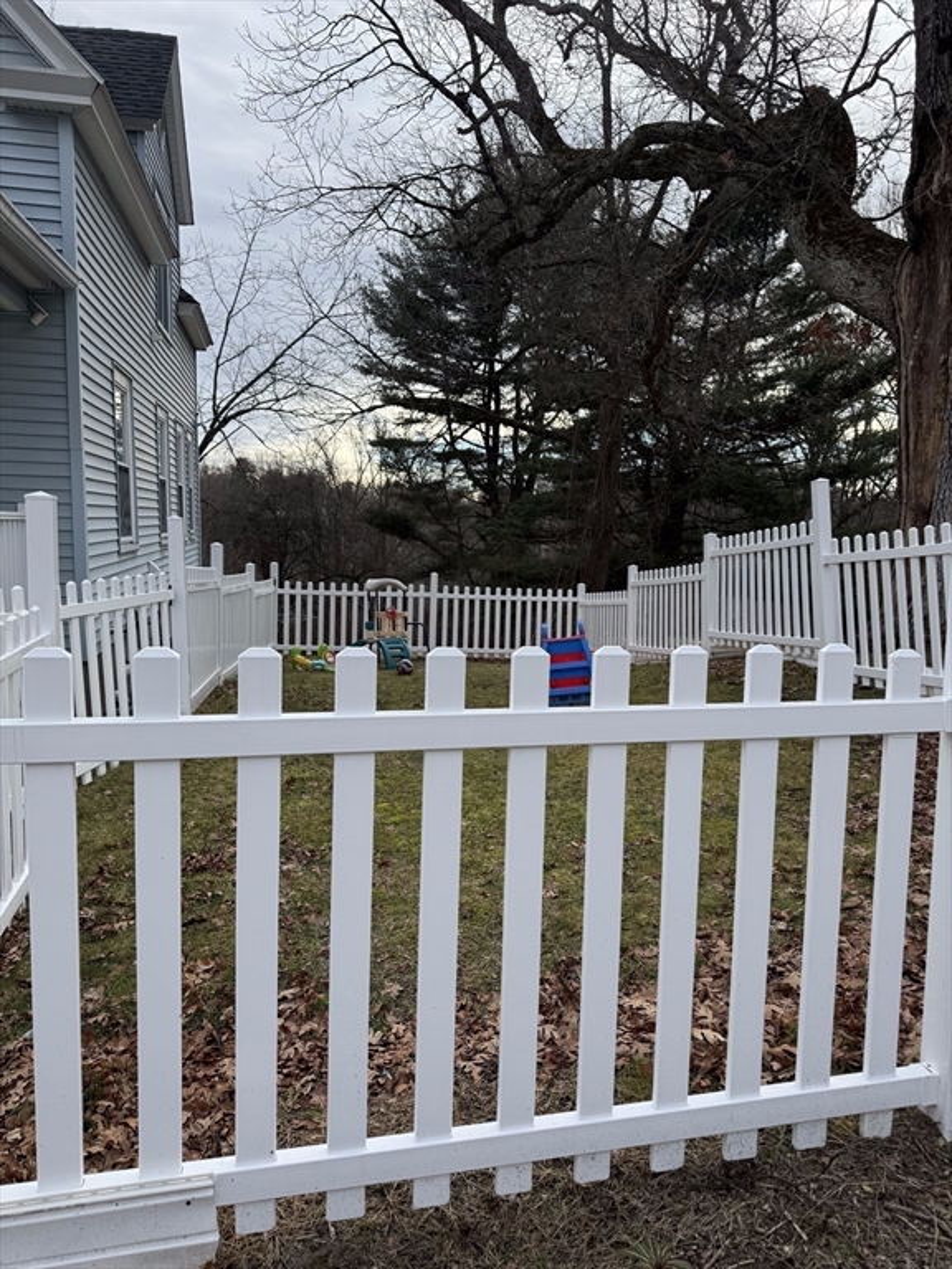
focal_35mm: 24
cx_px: 476
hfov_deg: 56.8
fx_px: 880
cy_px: 634
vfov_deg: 71.6
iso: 80
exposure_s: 1/2604
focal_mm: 6.76
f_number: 1.78
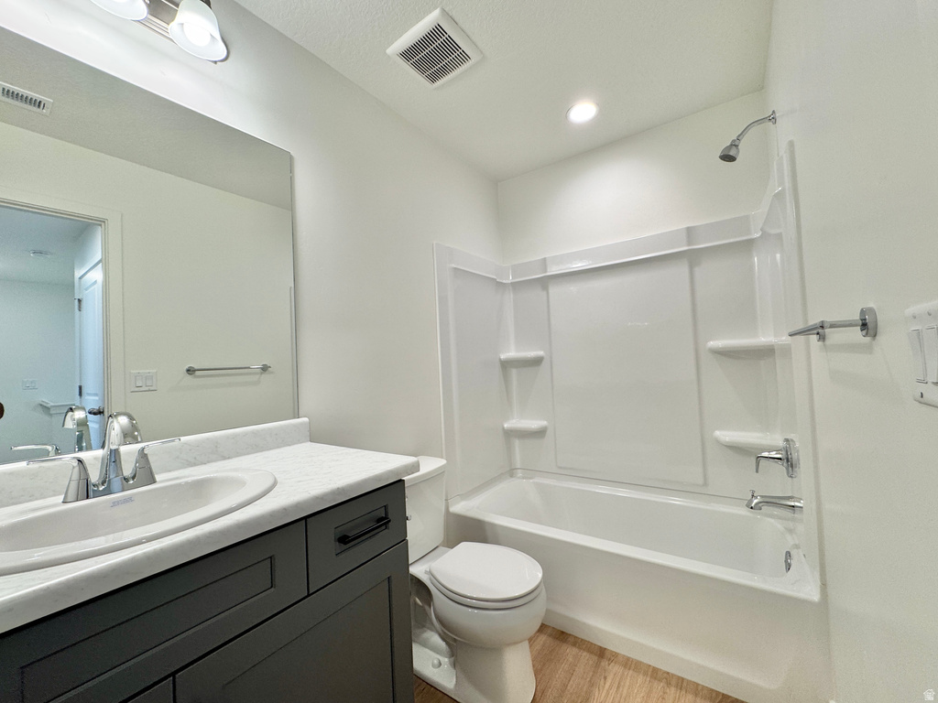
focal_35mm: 14
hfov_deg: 102.1
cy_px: 352
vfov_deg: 85.7
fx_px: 379
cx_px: 469
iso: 80
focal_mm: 2.22
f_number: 2.2
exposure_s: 1/120
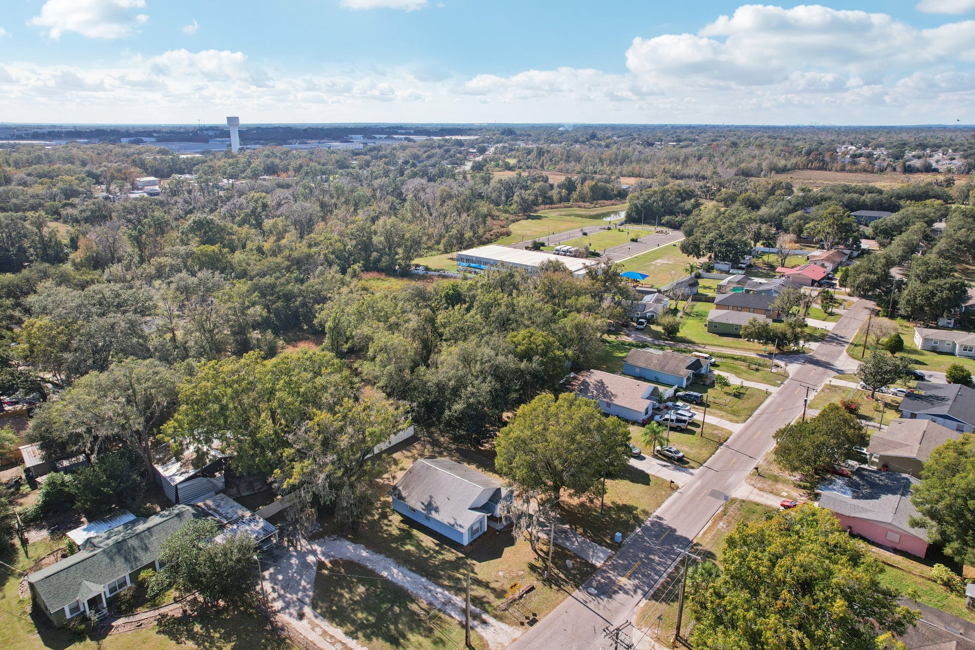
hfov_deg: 78.6
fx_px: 596
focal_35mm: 22
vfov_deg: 57.2
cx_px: 488
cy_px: 325
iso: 100
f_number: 2.8
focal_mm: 8.4
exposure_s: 1/2000
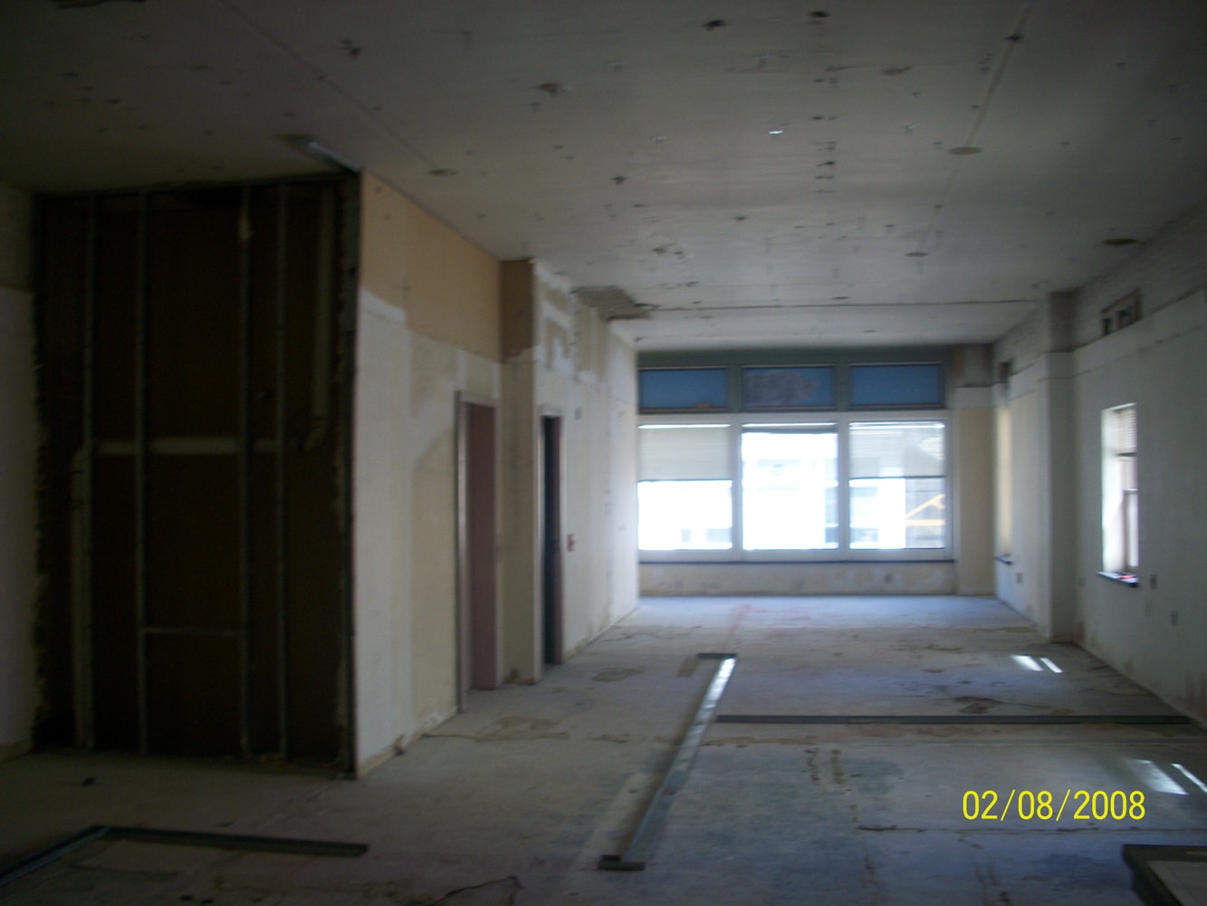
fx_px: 1220
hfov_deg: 52.6
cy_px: 453
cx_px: 604
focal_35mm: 35
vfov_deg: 40.7
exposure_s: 1/40
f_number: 3.1
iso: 80
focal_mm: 6.3
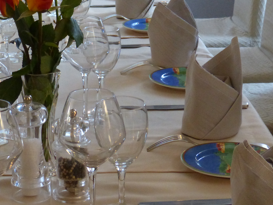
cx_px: 89
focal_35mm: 113
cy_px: 44
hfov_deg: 17.4
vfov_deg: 13.1
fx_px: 891
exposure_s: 1/40
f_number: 3.2
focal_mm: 8.3
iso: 400
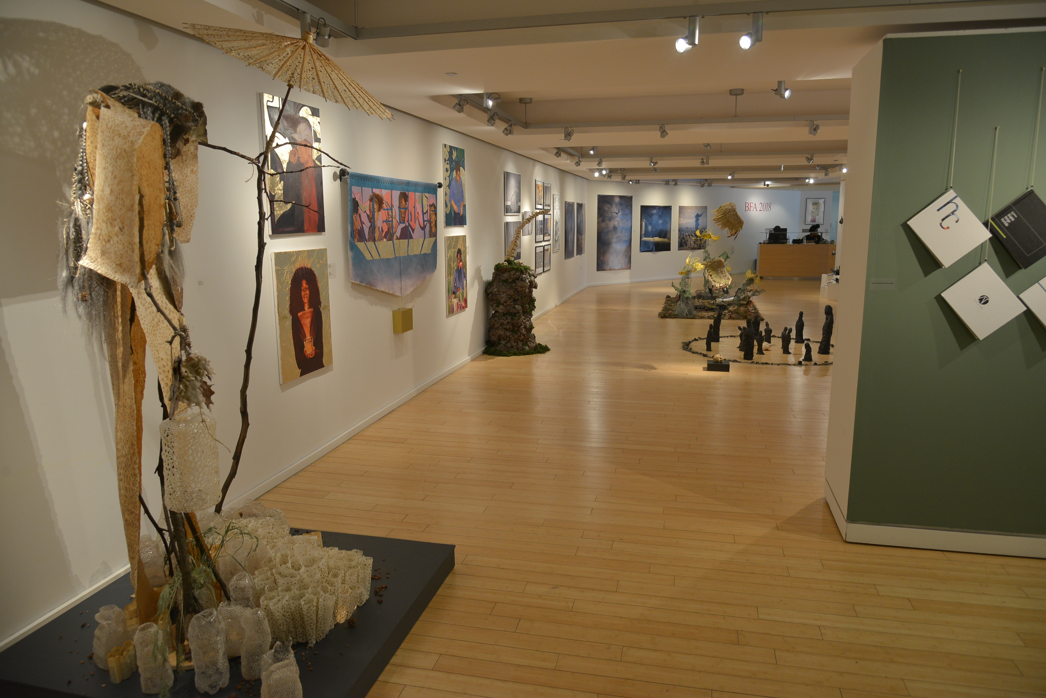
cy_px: 349
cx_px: 523
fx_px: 698
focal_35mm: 24
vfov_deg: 53.2
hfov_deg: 73.7
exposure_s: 1/60
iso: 800
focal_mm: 24
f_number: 5.6
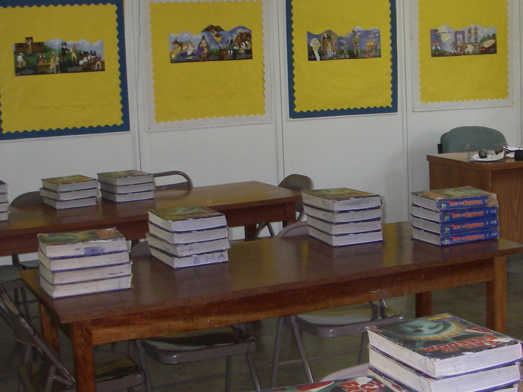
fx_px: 997
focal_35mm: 66
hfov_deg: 29.3
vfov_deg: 22.3
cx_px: 323
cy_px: 189
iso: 200
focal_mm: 6.3
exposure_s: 1/40
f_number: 3.3
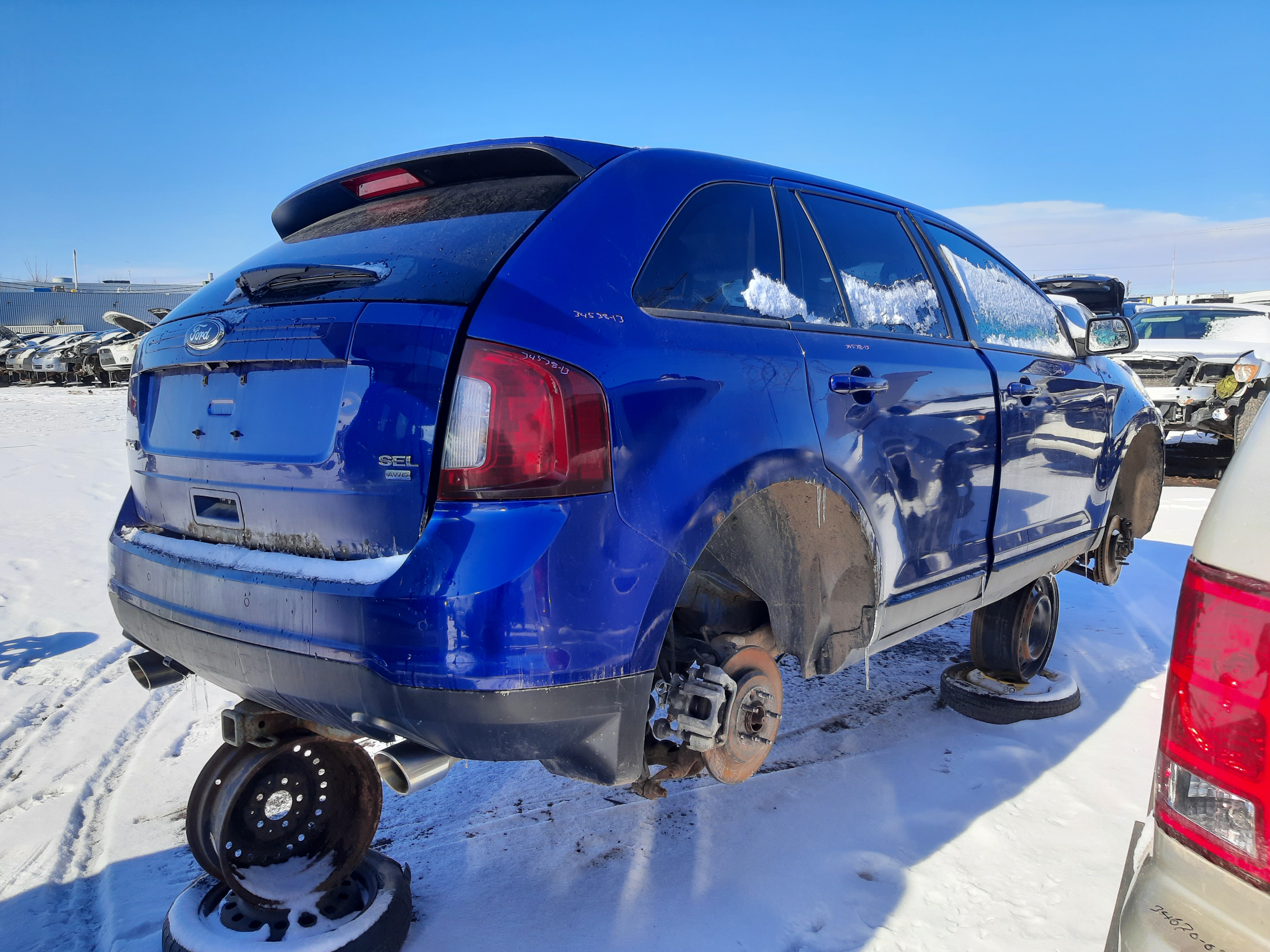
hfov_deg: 67.3
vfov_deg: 53.1
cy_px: 476
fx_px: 954
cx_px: 635
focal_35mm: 26
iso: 40
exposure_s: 1/996
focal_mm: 3.92
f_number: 1.7
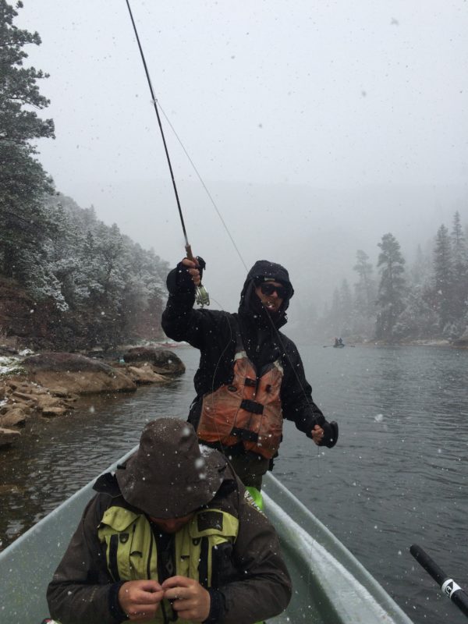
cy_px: 312
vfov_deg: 61.7
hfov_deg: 48.2
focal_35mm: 29
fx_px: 523
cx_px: 234
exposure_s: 1/1001
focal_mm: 4.15
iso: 32
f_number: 2.2
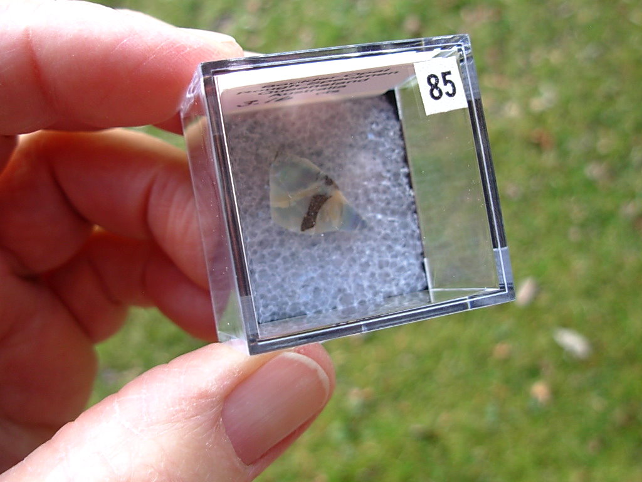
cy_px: 241
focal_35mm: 38
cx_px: 321
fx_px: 705
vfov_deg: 37.7
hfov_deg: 49.0
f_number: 2.9
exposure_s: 1/132
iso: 50
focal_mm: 6.3
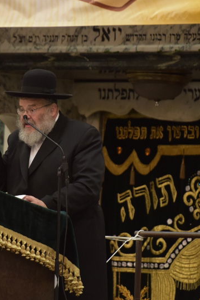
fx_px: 3173
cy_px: 132
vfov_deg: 5.4
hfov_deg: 3.6
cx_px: 18
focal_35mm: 381
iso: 800
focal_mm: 200
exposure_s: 1/100
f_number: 2.8
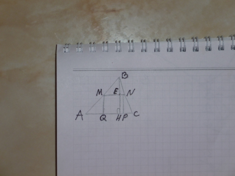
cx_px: 118
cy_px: 88
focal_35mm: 80
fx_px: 543
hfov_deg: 24.4
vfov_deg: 18.4
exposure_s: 1/60
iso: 100
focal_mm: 14.2
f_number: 4.9
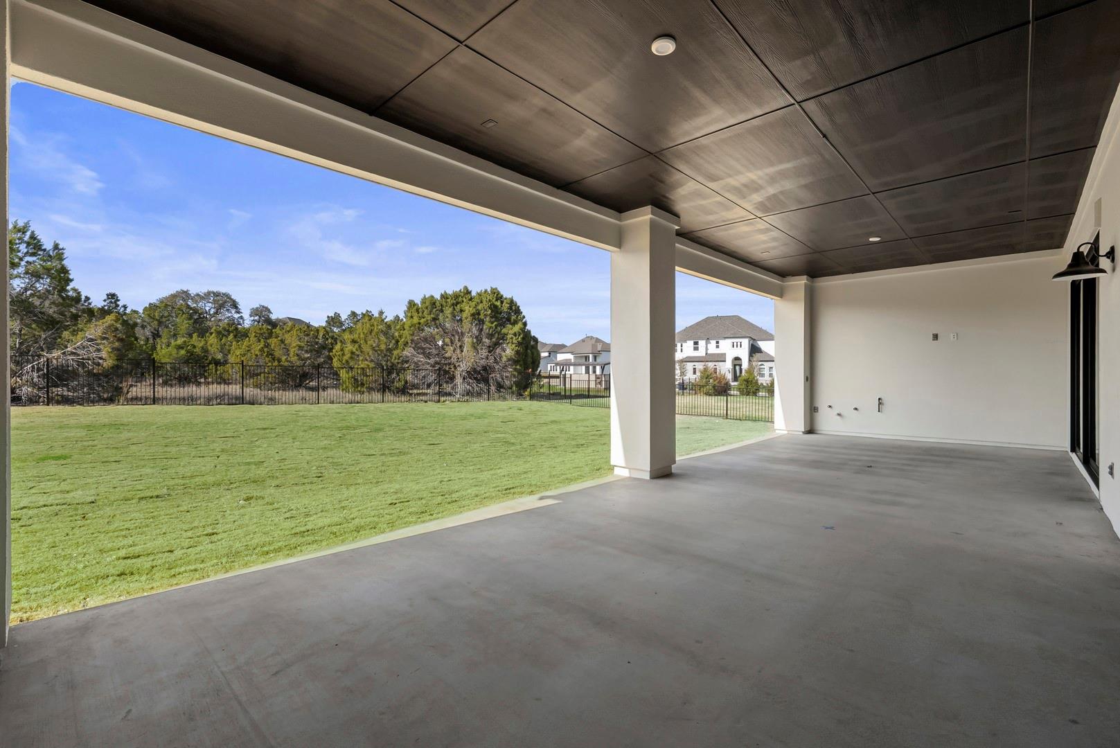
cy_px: 374
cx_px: 560
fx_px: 498
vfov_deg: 73.8
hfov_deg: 96.7
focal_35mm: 16
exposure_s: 1/160
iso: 400
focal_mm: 16
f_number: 11
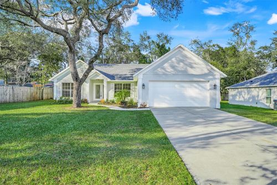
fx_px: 181
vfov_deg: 54.1
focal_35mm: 24
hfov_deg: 74.9
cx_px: 138
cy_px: 92
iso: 250
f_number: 9
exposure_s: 1/160
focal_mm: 23.5
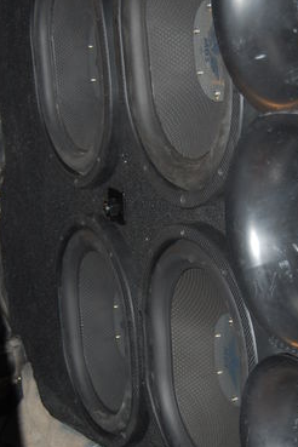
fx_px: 968
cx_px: 177
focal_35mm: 78
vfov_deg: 25.9
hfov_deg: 17.5
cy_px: 279
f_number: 4.2
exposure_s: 1/60
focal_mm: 30
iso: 400
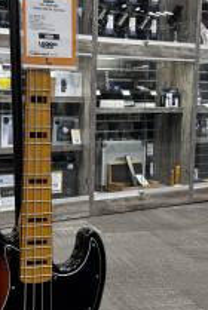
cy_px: 159
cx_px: 48
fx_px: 536
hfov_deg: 21.8
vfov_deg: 32.3
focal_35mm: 62
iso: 250
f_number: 1.78
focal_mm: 6.76
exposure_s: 1/120
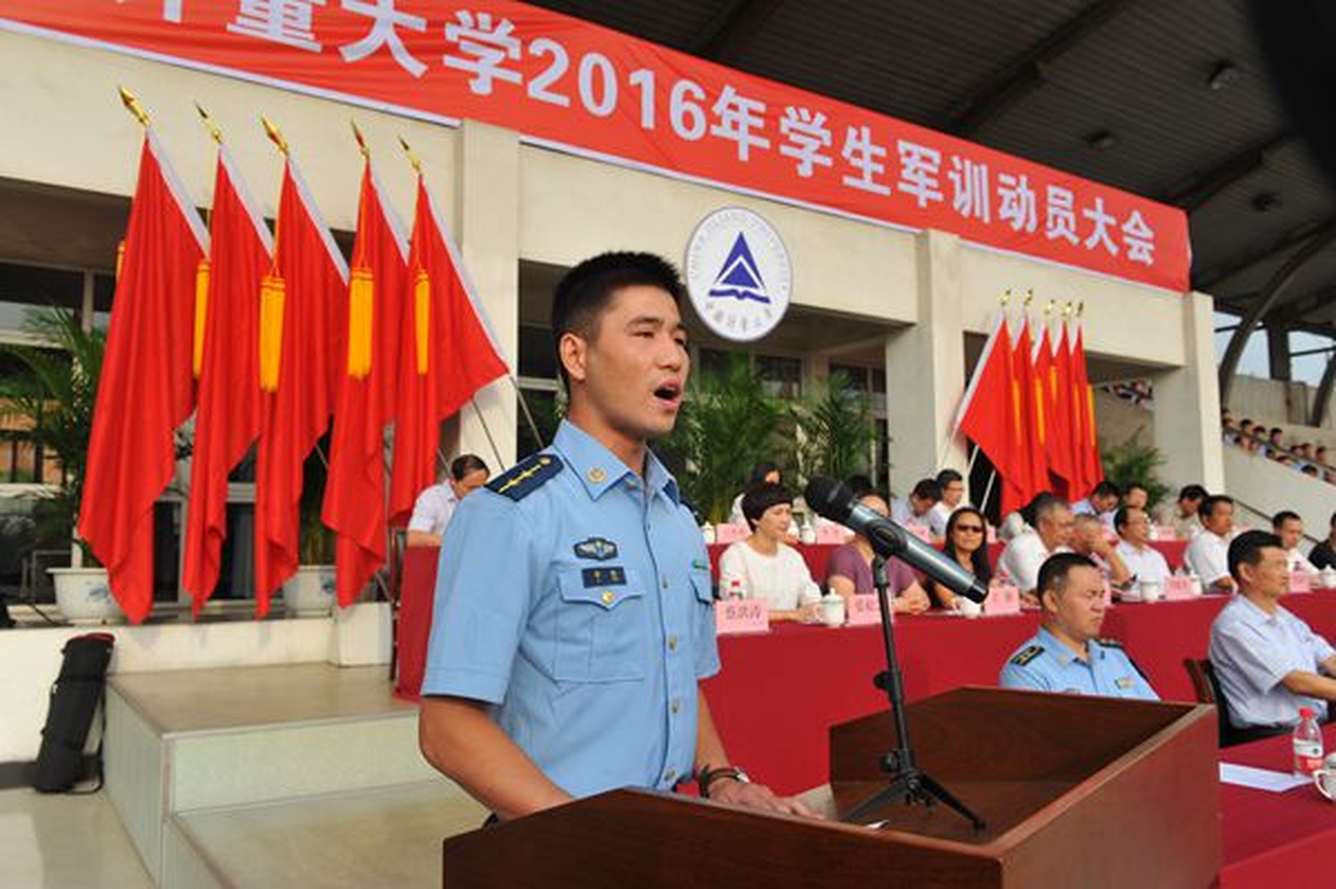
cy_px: 444
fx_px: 1075
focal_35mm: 29
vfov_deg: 44.9
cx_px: 668
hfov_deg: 63.7
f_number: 7.1
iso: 320
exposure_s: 1/640
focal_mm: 29
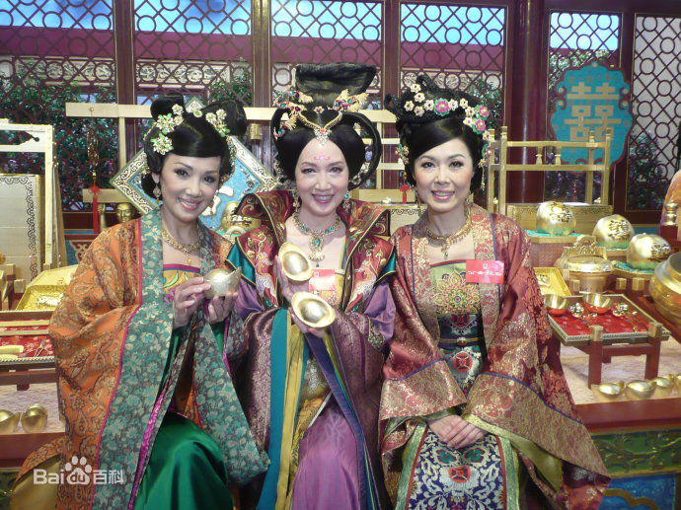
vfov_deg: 46.8
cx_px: 340
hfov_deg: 60.0
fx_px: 590
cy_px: 255
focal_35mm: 30
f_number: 3.4
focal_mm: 4.9
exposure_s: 1/20
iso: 200
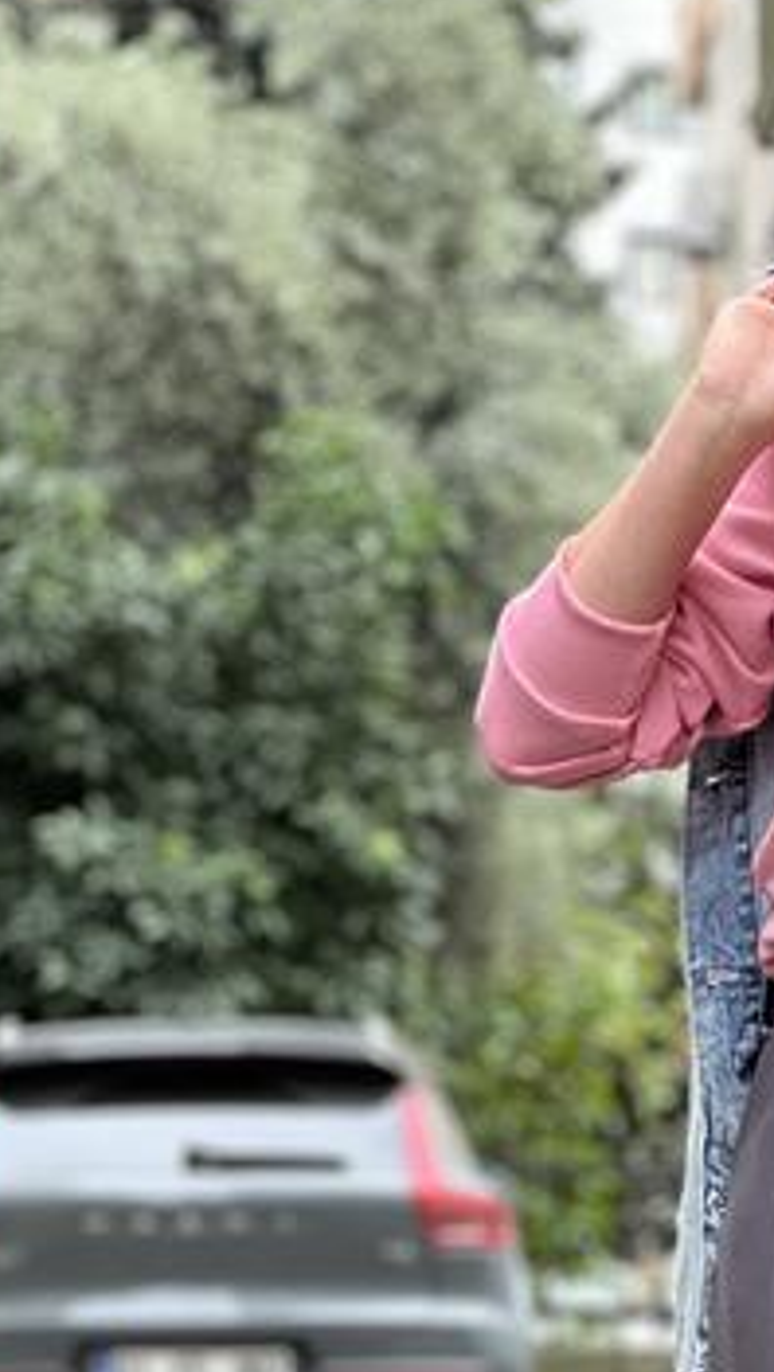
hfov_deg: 6.3
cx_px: 938
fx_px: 6954
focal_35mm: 191
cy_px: 1380
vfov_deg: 11.2
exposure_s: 1/121
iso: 80
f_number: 2.8
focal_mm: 9
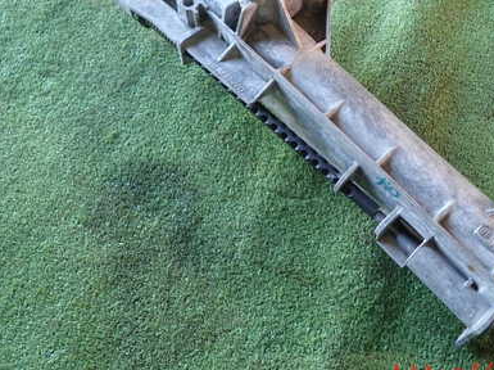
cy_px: 104
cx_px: 299
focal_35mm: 39
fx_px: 556
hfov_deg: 47.6
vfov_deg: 36.1
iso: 160
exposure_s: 1/60
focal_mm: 4.5
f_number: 2
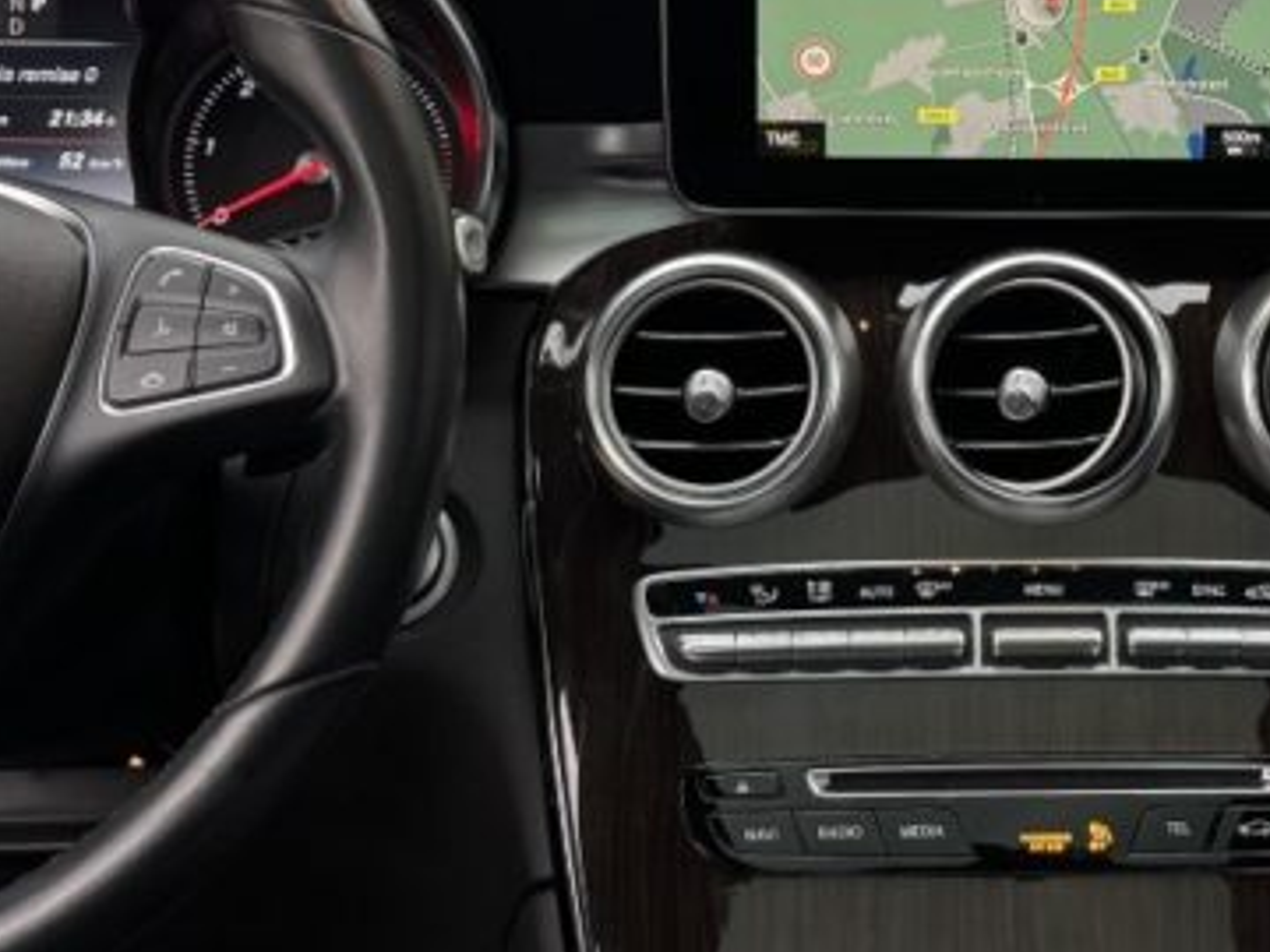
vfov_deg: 18.3
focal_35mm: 80
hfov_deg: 24.0
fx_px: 2935
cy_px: 226
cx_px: 1016
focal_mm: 6.76
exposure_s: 1/53
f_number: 1.78
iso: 160
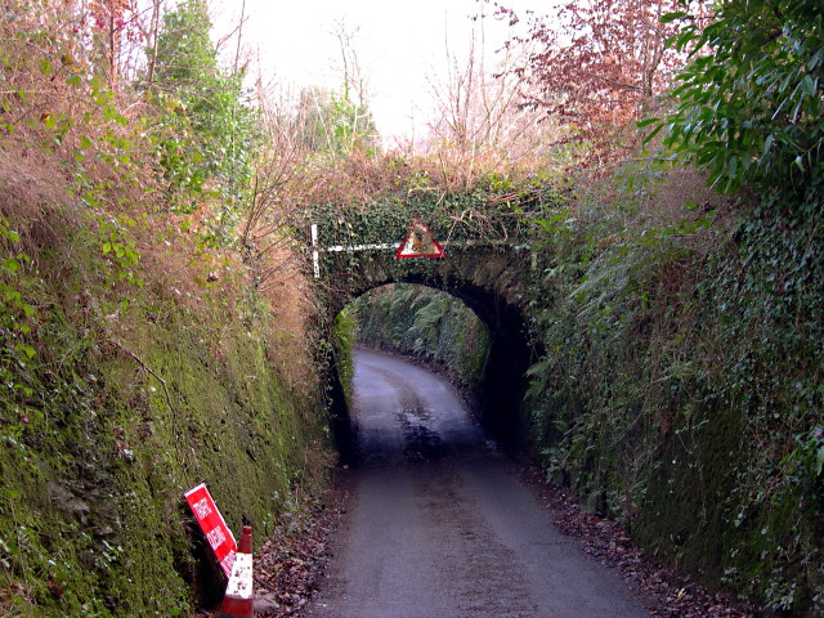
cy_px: 309
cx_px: 412
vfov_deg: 28.0
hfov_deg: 36.8
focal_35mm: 52
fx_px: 1238
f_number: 3.2
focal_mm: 11.1
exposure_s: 1/30
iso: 105
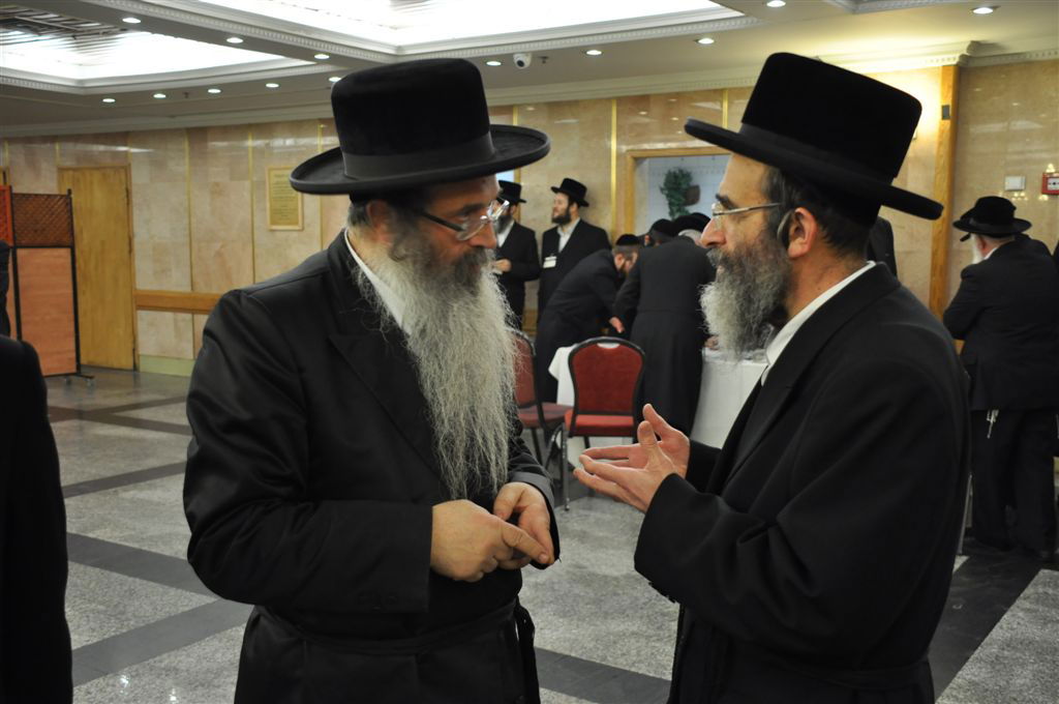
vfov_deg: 35.4
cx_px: 530
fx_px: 1102
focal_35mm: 38
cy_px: 352
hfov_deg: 51.3
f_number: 4
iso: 800
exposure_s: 1/40
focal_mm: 25
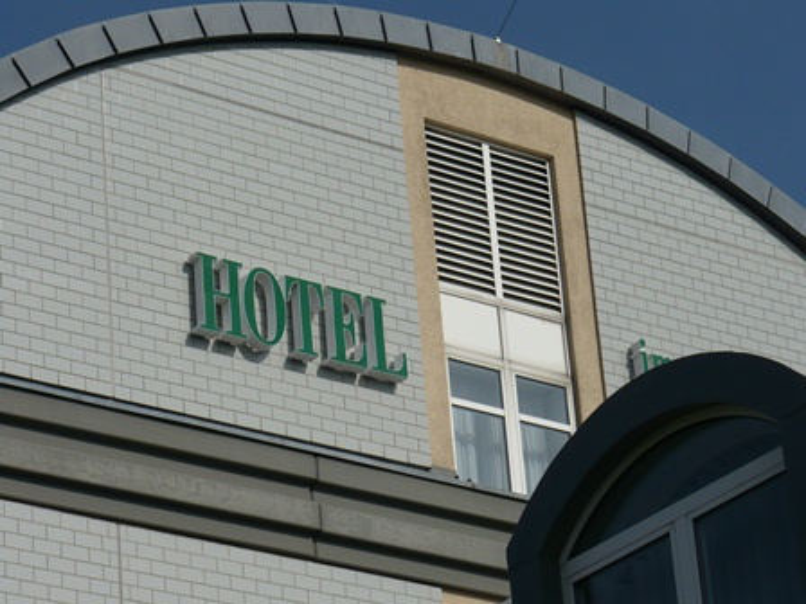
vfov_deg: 10.1
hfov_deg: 13.4
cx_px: 403
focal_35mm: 147
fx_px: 3423
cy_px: 302
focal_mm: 24.3
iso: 100
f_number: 11
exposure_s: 1/320
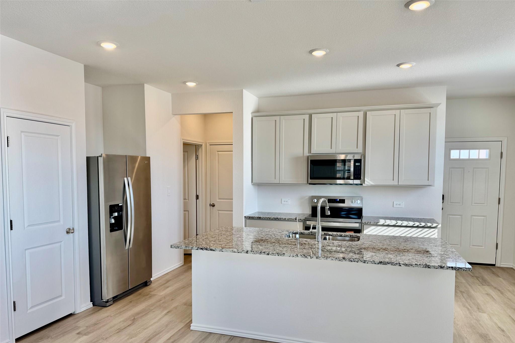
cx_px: 258
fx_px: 358
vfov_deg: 51.1
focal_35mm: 25
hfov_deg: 71.5
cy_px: 193
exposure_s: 1/265
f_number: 1.78
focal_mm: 6.76
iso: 64
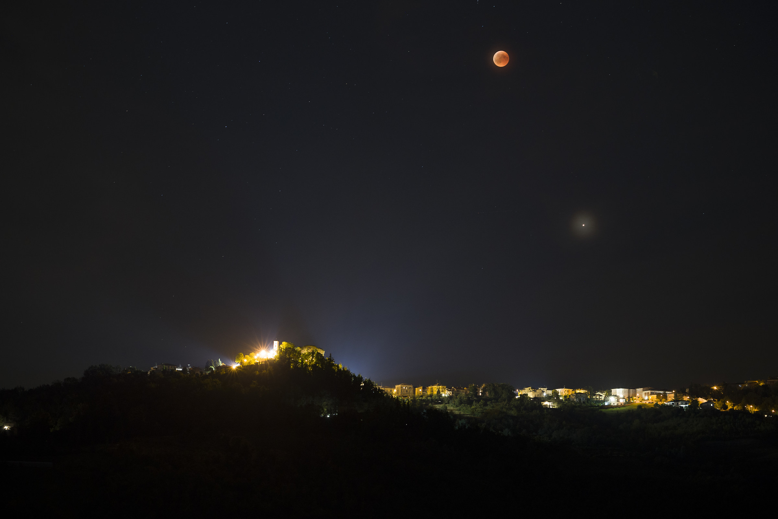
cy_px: 260
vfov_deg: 16.1
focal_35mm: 85
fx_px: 1837
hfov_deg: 23.9
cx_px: 389
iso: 1000
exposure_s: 5
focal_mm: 85
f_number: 3.5
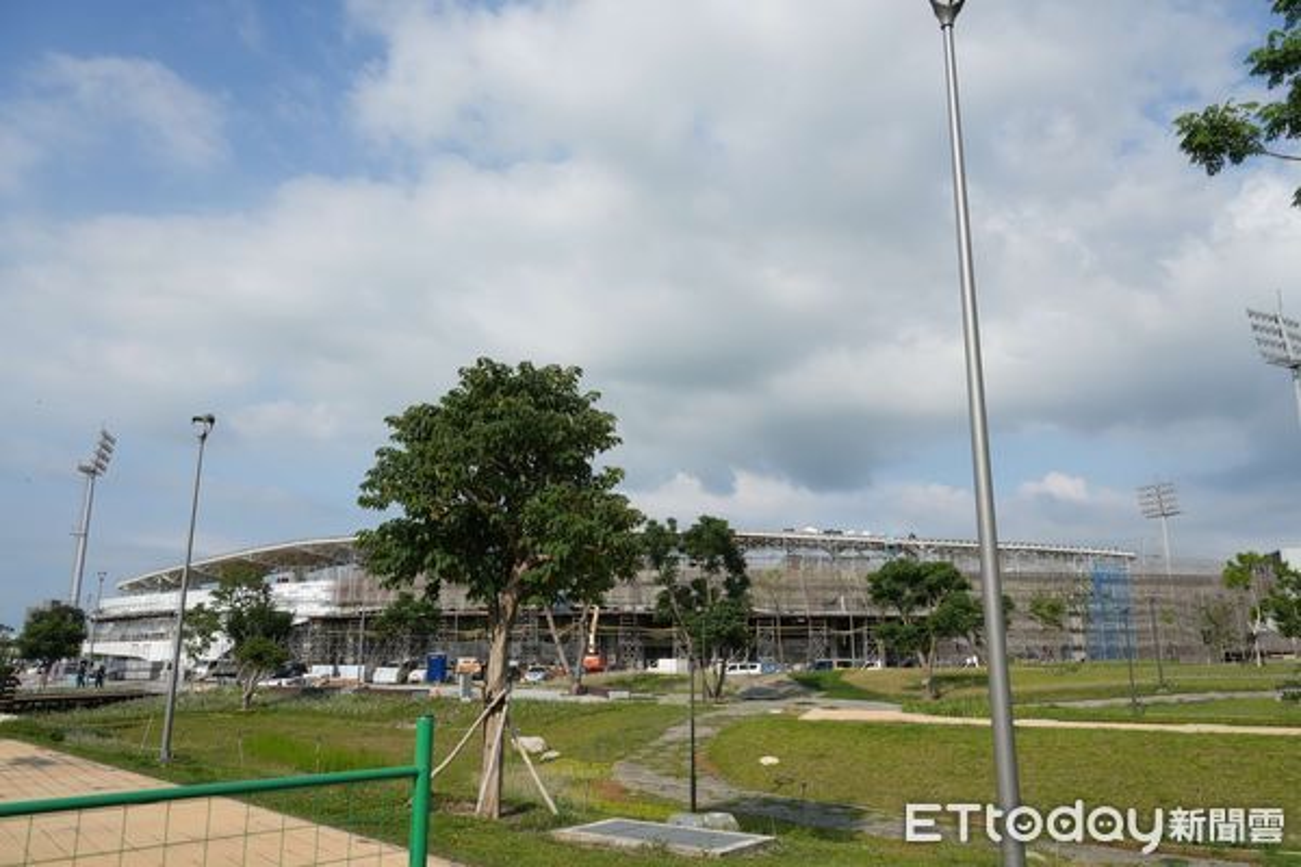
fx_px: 940
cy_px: 434
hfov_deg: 69.4
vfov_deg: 49.6
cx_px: 650
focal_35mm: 26
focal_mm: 26
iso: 400
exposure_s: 1/1250
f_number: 8
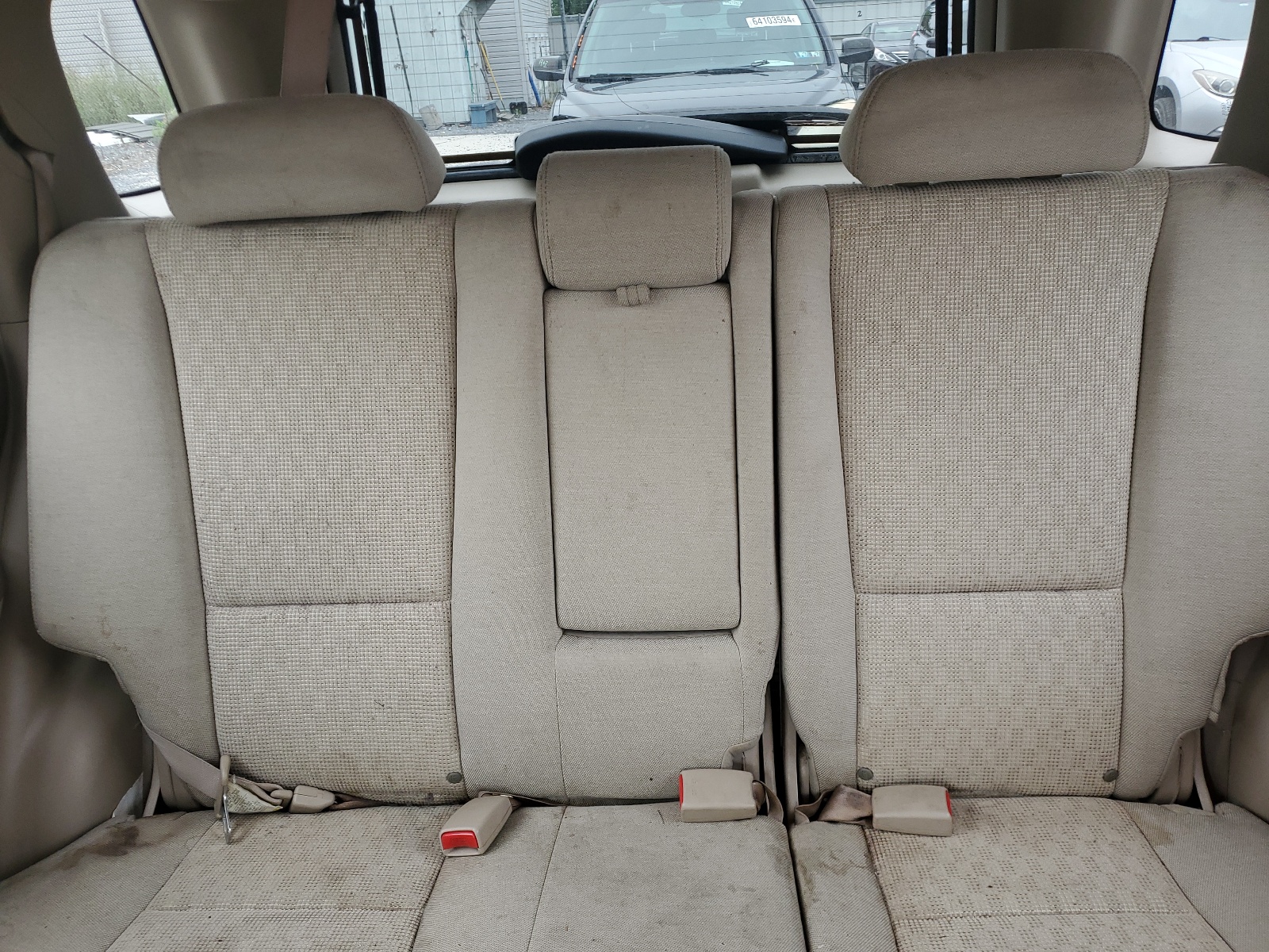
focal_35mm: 26
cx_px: 634
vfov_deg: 53.1
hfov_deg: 67.3
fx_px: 953
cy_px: 476
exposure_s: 1/60.2
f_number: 1.5
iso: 54
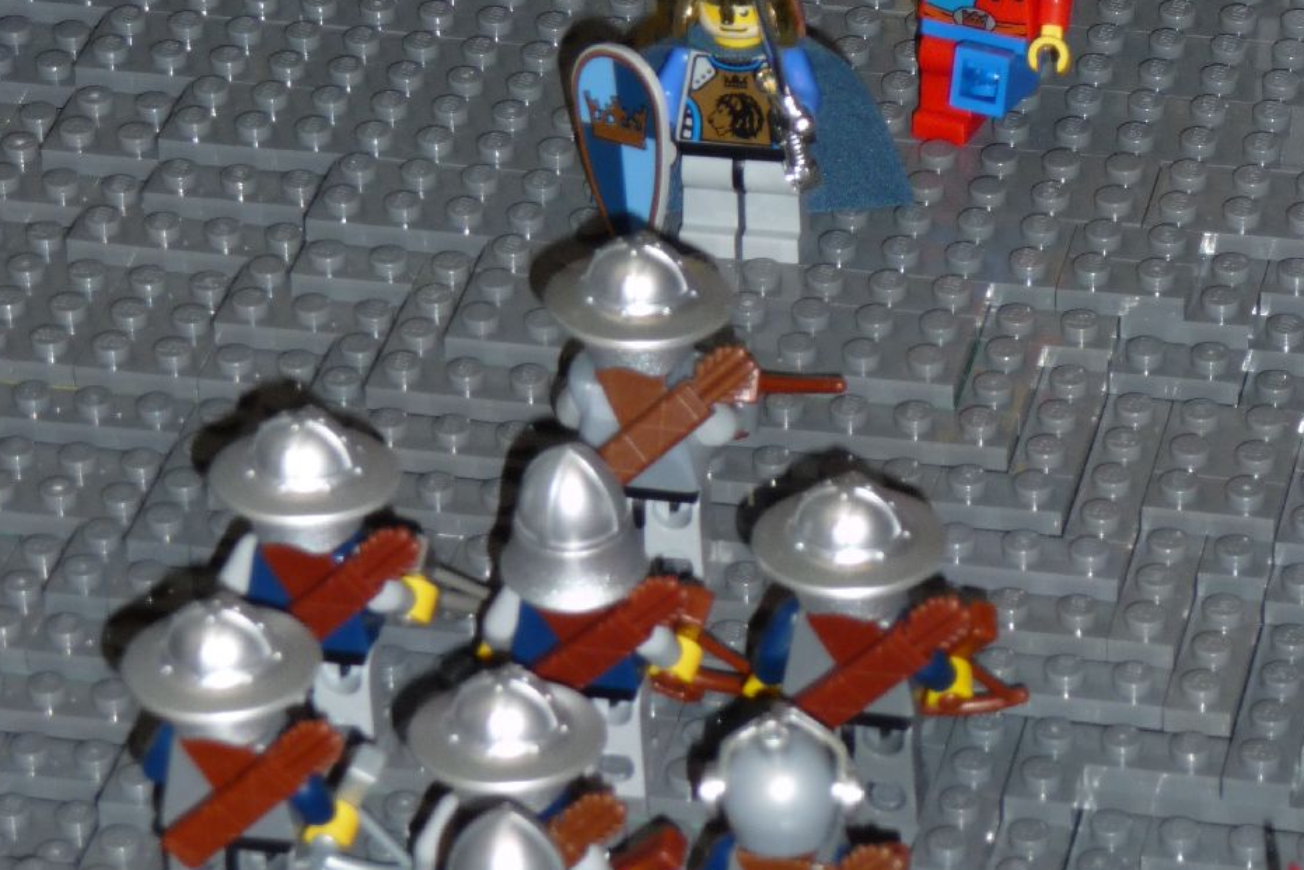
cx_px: 637
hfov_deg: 11.2
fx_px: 6629
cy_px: 486
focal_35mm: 183
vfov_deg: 7.5
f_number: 4.7
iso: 100
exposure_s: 1/40
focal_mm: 21.8
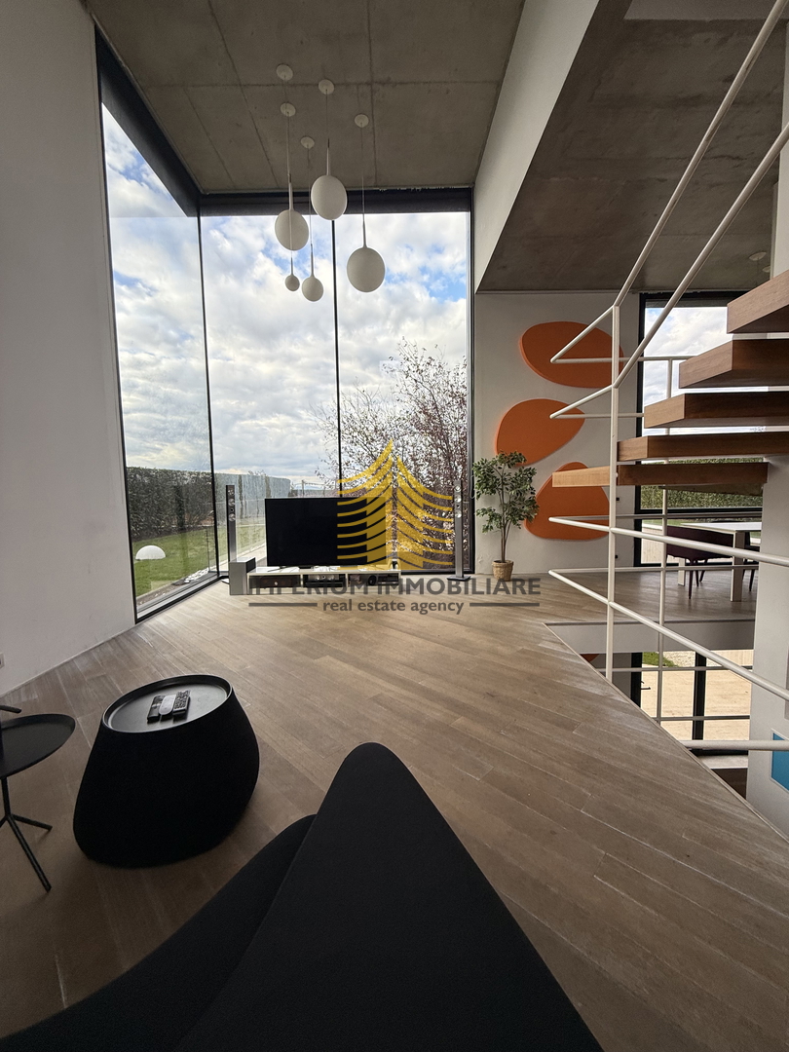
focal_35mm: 14
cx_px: 394
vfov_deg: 102.1
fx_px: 425
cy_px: 526
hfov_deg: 85.7
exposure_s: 1/99
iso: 50
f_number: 2.2
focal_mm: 2.22
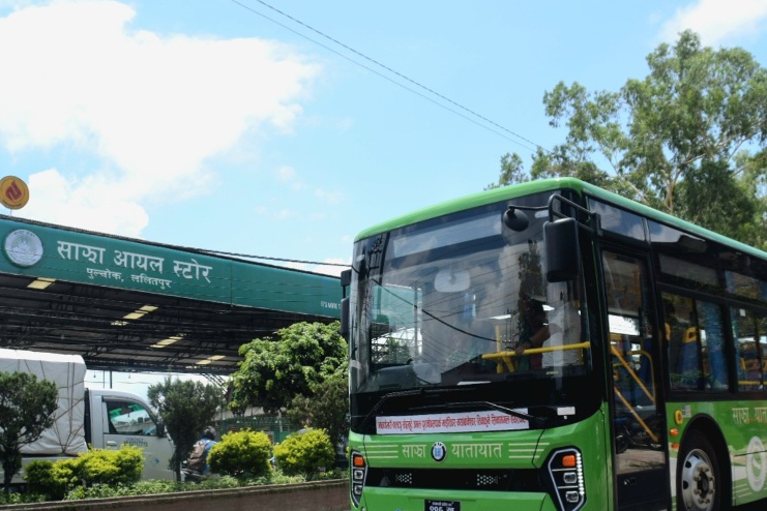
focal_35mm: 35
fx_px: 746
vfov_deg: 37.8
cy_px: 290
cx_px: 419
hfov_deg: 54.4
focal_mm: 18
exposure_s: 1/500
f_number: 7.1
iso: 100
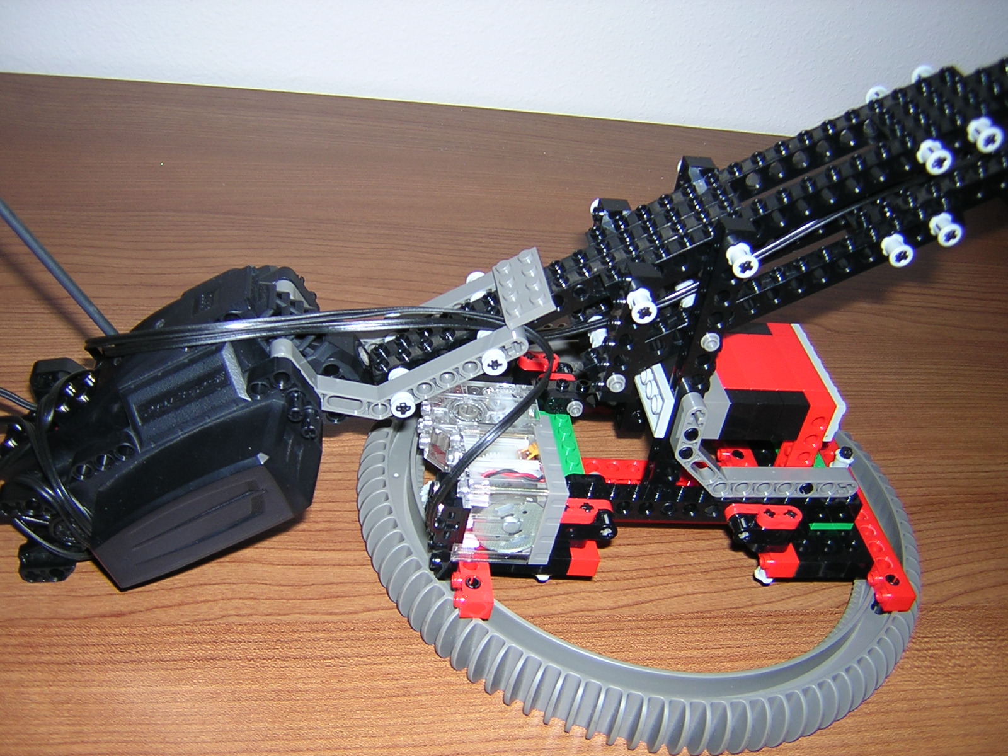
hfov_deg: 51.4
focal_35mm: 36
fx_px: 1048
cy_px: 378
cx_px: 504
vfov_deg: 39.7
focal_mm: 4.7
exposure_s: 1/60.1
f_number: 2.6
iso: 100
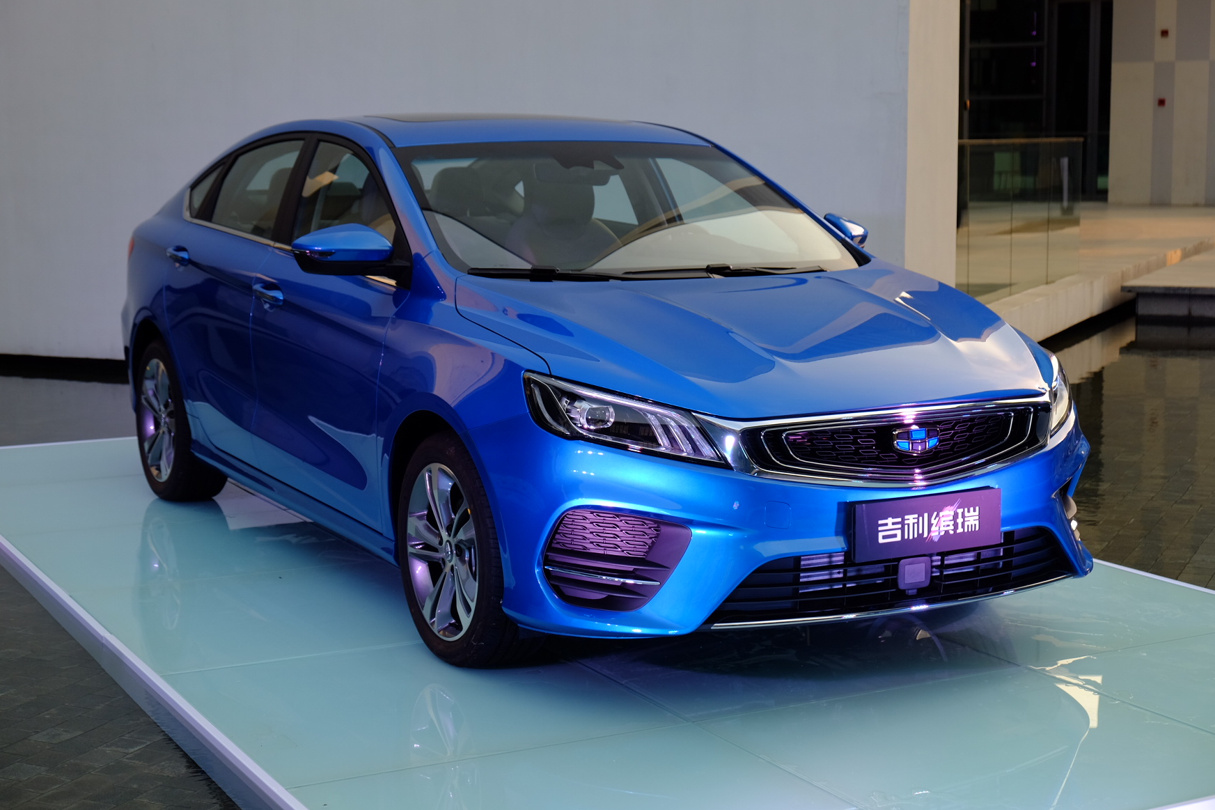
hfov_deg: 35.1
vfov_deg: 23.8
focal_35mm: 57
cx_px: 598
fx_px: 1923
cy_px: 410
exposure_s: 1/180
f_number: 4.5
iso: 200
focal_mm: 37.4
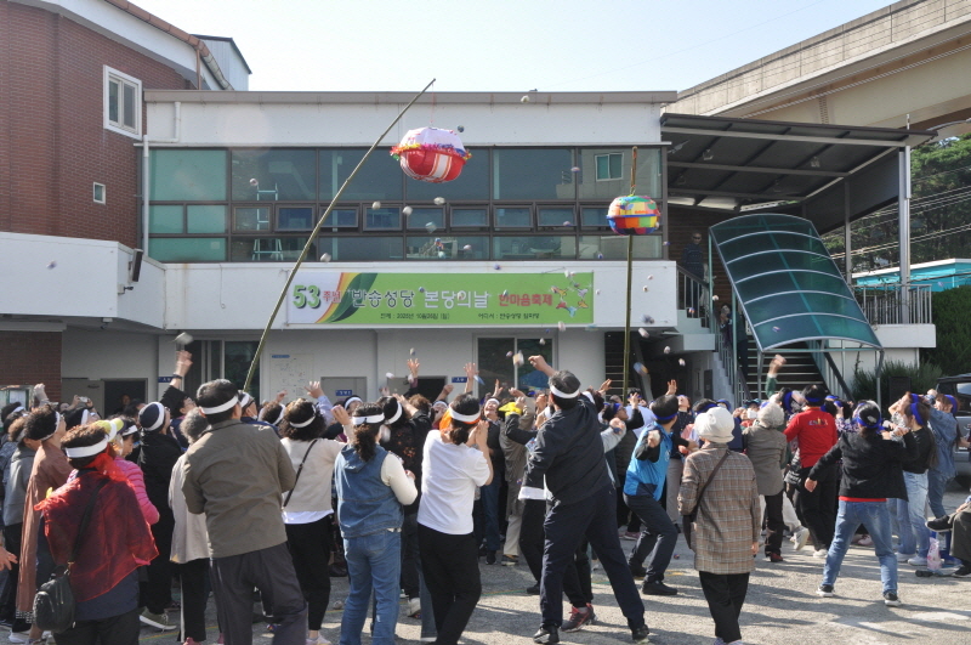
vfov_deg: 28.0
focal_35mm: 48
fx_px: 1293
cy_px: 322
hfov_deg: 41.2
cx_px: 486
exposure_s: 1/125
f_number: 11
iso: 200
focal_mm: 32
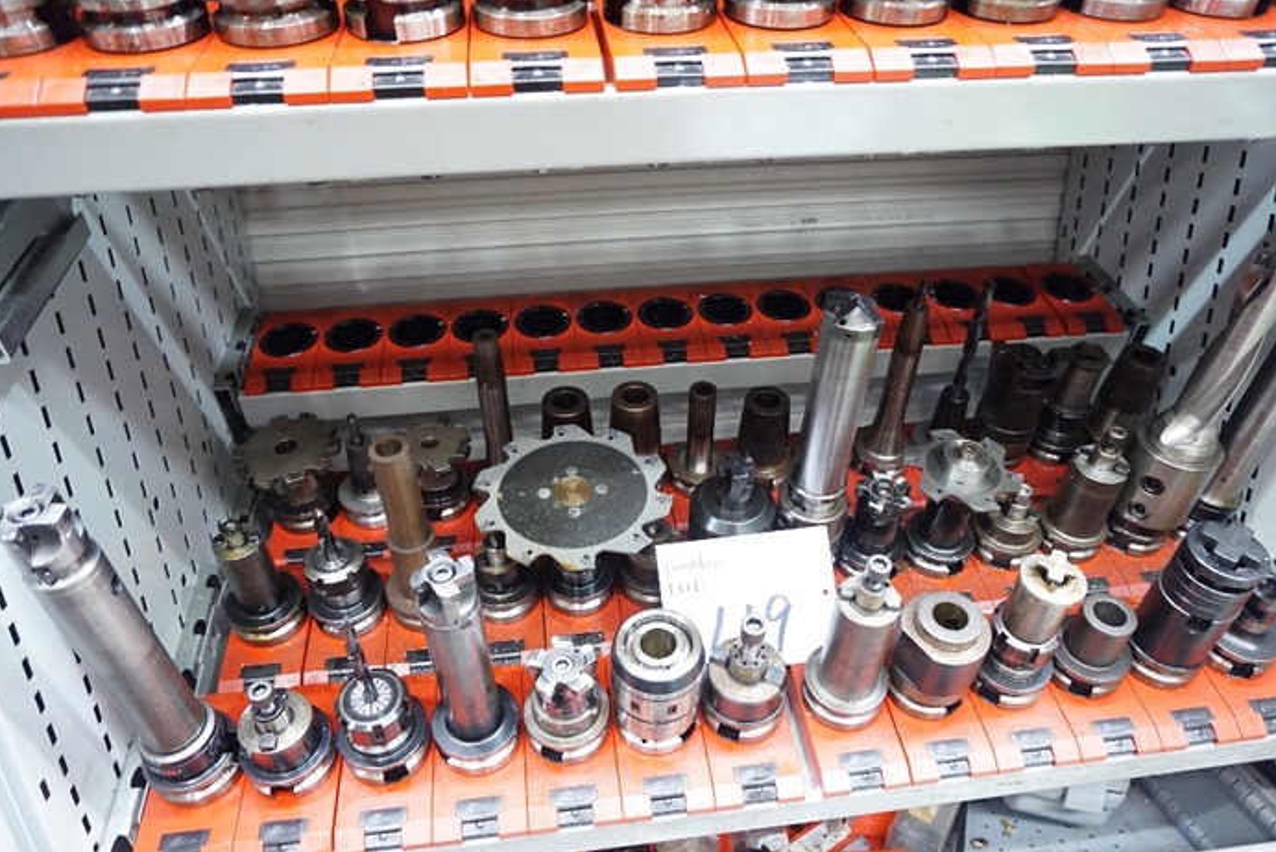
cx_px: 657
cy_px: 442
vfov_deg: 51.3
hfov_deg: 71.5
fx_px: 886
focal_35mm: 25
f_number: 3.5
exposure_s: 1/50
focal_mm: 16
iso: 3200
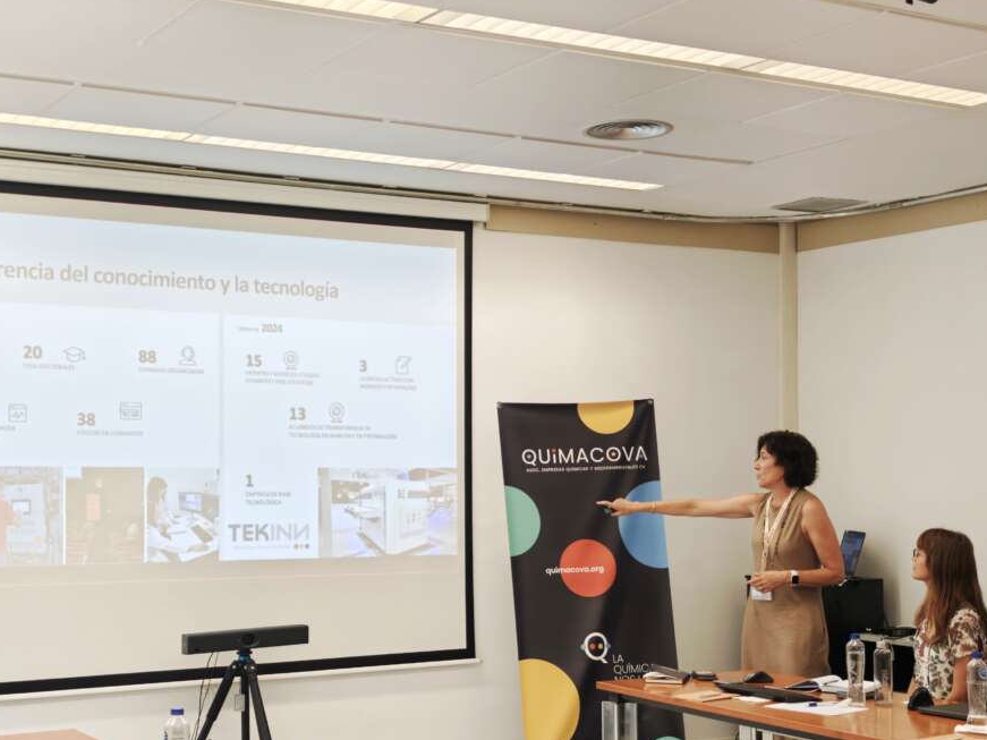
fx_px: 1596
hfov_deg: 34.3
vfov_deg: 26.1
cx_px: 460
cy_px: 426
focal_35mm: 56
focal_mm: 8.72
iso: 250
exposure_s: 1/100
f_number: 1.63
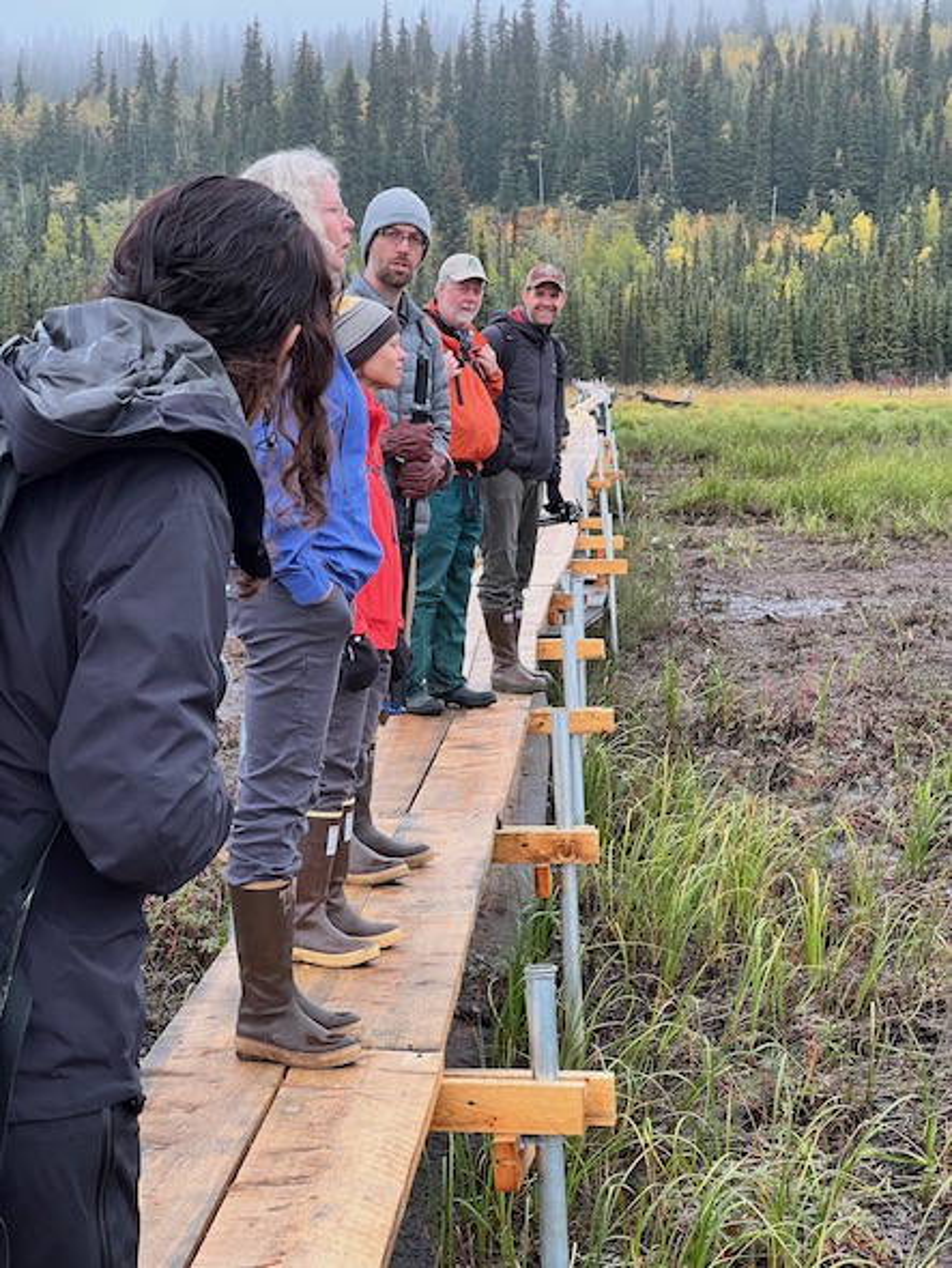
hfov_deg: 19.2
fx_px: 2821
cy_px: 634
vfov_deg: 25.3
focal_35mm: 77
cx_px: 476
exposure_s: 1/99
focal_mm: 9
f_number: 2.8
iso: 80
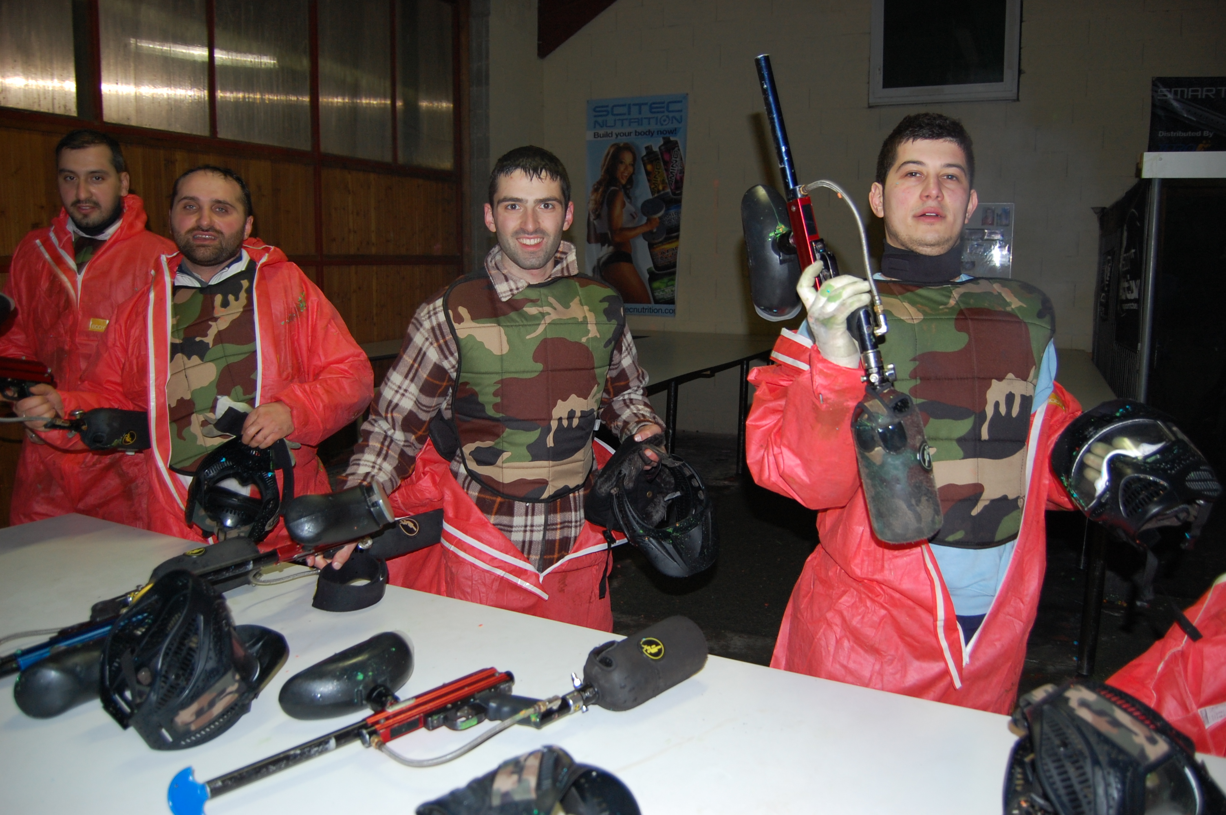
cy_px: 408
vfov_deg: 47.8
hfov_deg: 67.4
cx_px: 613
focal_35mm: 27
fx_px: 919
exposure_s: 1/60
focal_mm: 18
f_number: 3.5
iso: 400
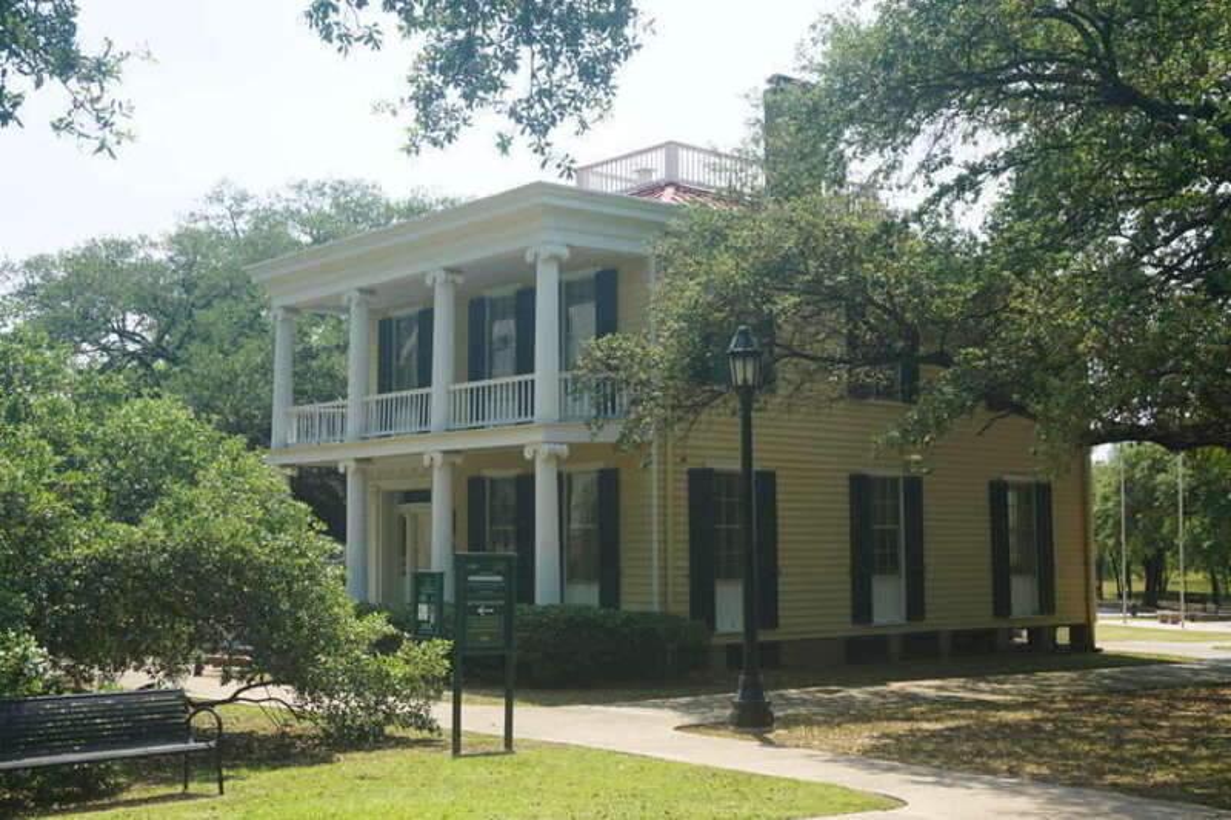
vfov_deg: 30.8
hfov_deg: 45.0
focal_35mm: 44
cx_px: 616
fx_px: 1487
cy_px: 410
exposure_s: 1/100
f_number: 9
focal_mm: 29
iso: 100
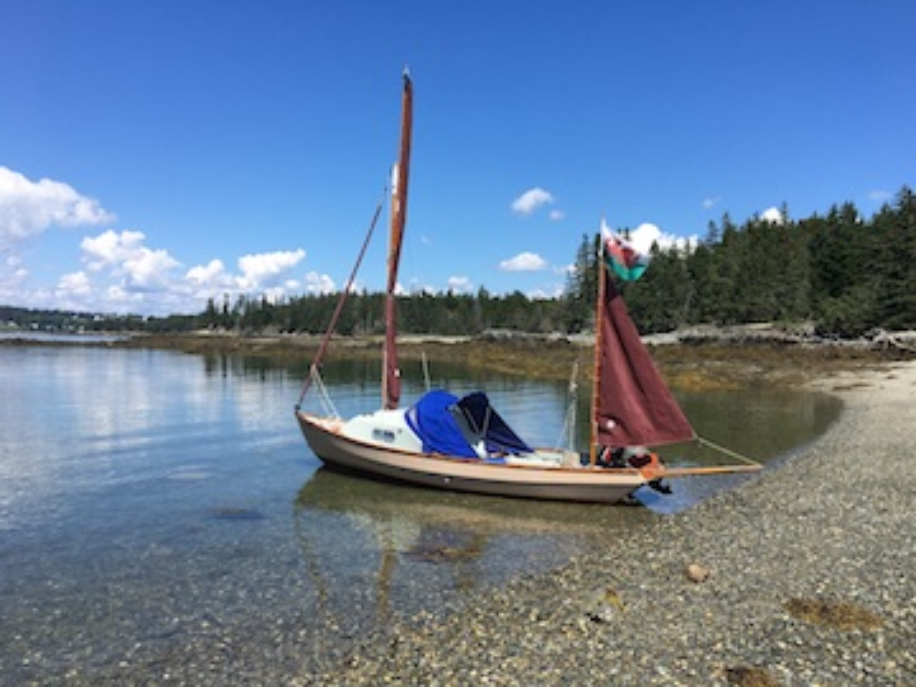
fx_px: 767
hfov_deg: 61.7
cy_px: 344
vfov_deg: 48.2
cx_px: 458
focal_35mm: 29
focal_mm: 4.15
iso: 25
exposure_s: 1/1672
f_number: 2.2
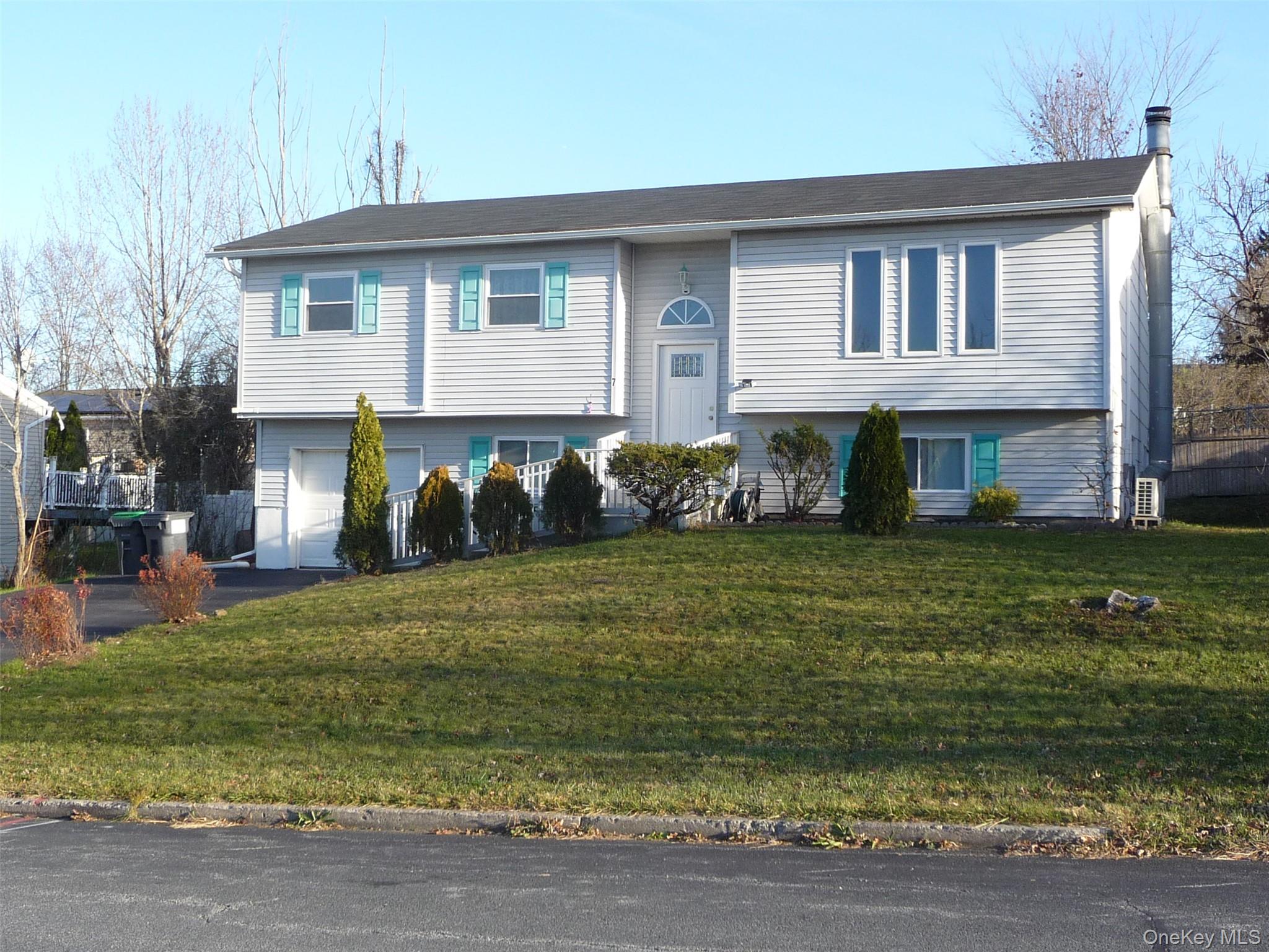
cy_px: 476
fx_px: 1576
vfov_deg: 33.6
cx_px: 634
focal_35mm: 43
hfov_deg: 43.9
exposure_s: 1/250
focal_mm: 5.3
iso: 100
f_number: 3.5
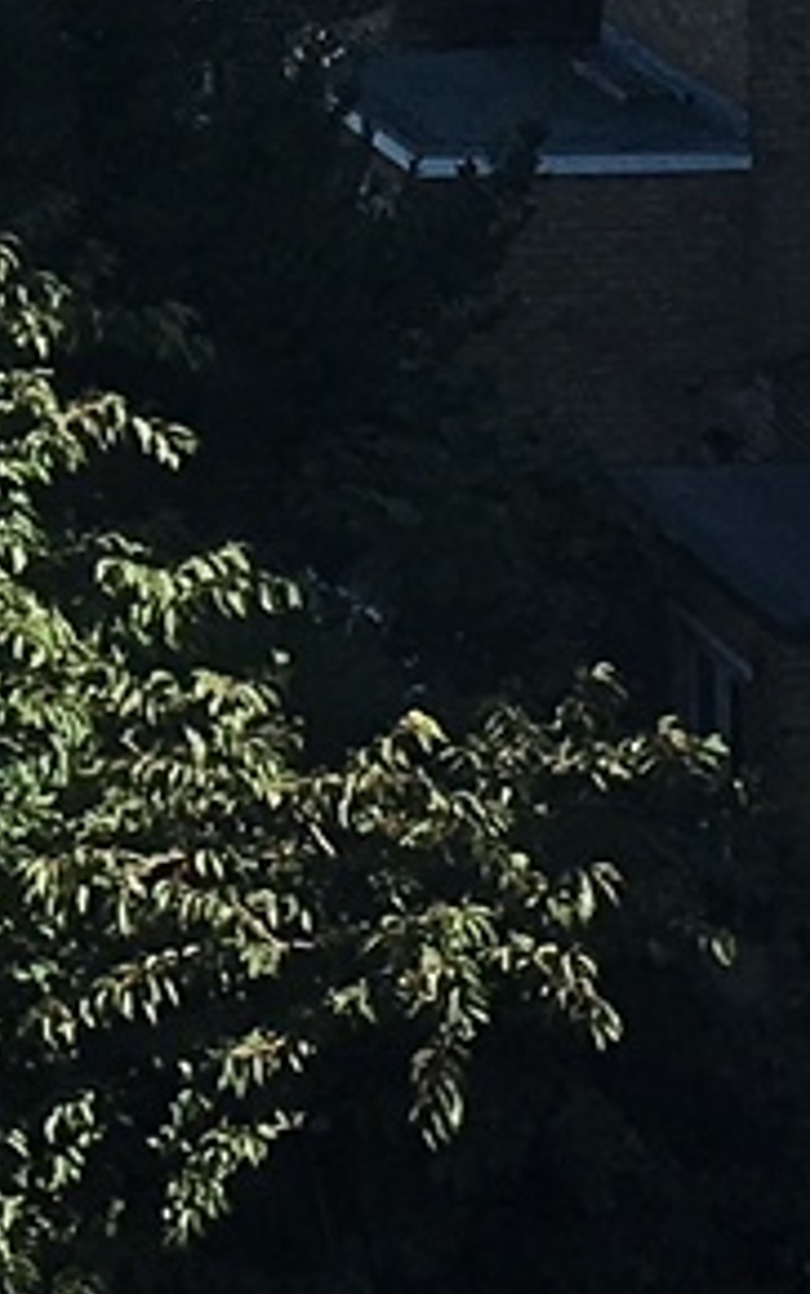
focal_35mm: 213
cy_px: -845
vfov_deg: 9.5
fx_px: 7519
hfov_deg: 6.0
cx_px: -645
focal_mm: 4.15
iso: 25
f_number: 2.2
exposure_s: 1/785
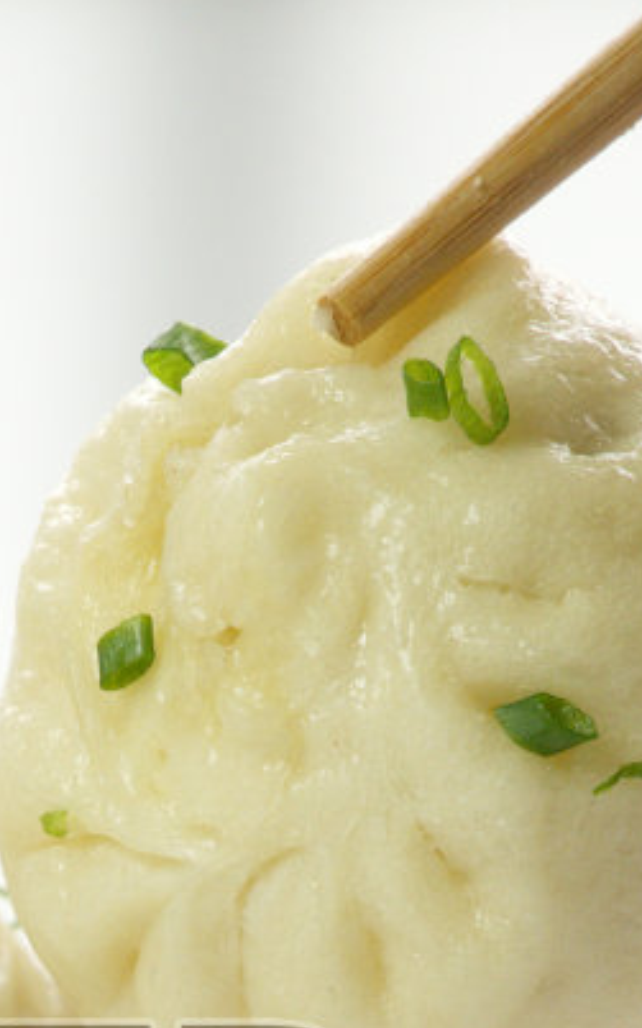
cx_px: -23
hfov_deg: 2.7
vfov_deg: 4.3
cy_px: 1195
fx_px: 13643
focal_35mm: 487
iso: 200
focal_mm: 80
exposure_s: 1/100
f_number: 9
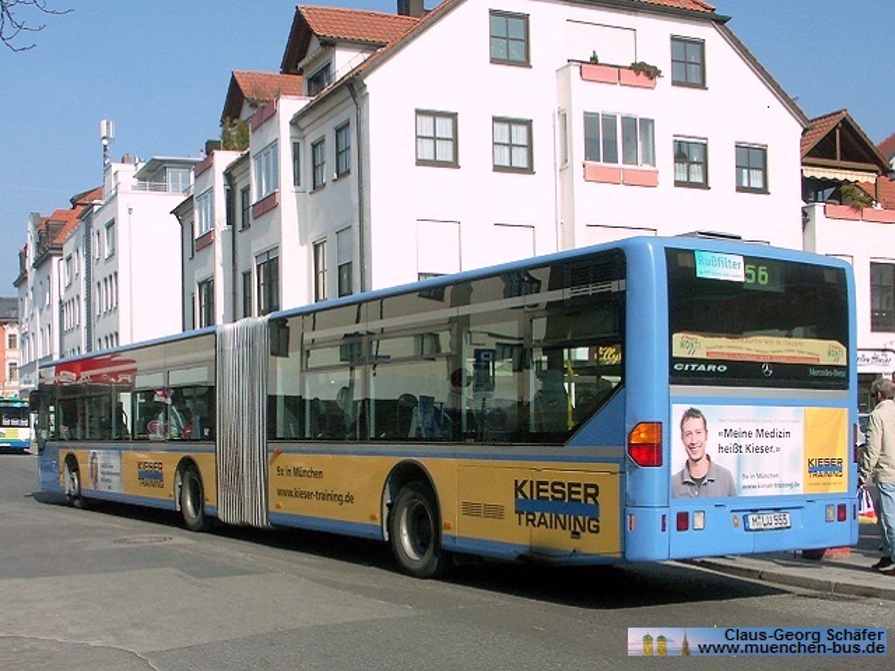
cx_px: 448
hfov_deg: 63.4
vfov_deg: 49.7
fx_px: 724
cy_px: 336
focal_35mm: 28
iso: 100
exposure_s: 1/640
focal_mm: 7.2
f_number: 8
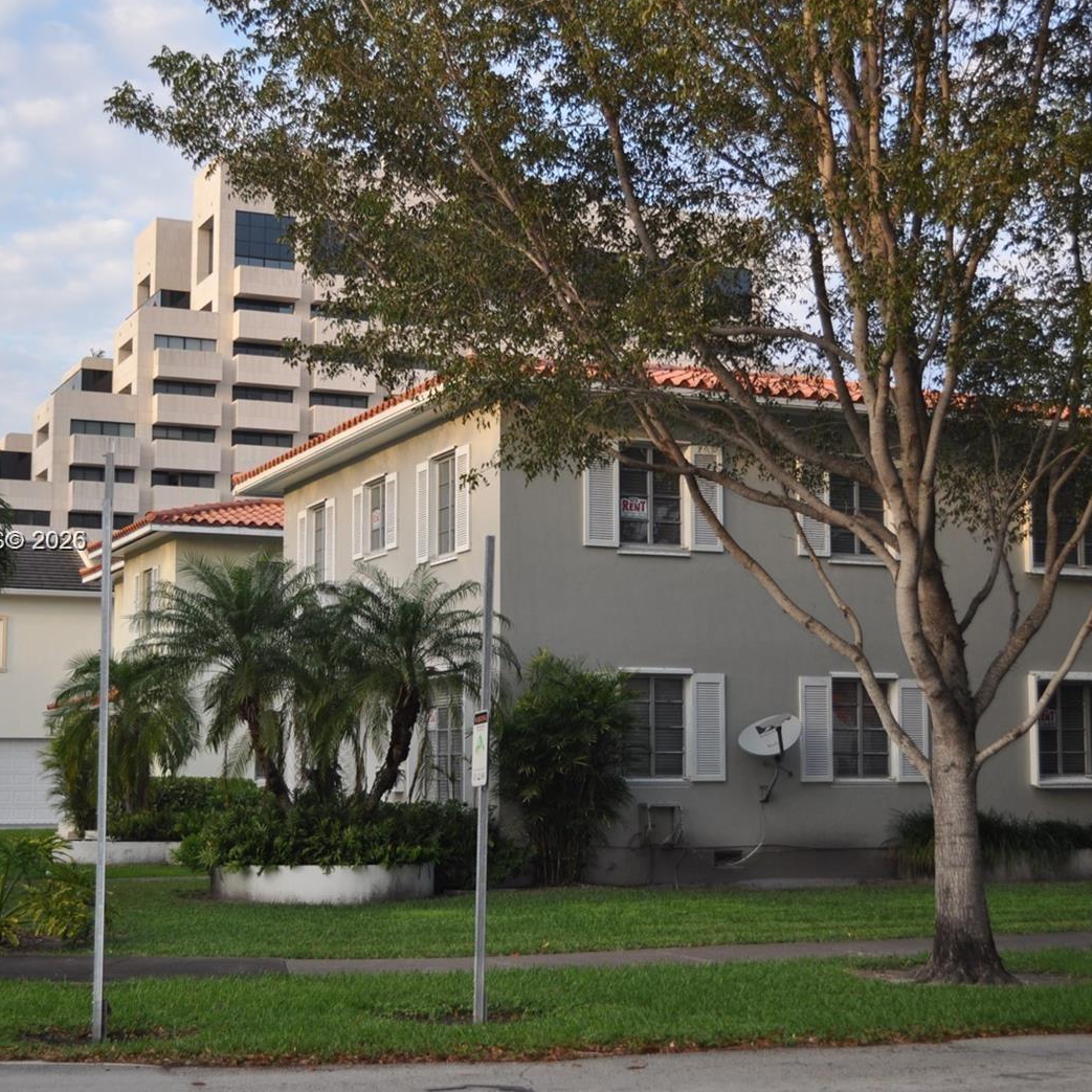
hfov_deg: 30.2
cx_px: 598
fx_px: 2022
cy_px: 542
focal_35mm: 57
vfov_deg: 30.2
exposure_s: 1/200
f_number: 4.5
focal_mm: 29
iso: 200
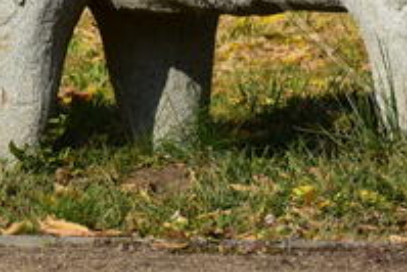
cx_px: 61
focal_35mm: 590
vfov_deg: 2.3
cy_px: -215
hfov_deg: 3.5
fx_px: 6675
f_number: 6.3
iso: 100
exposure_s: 1/640
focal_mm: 90
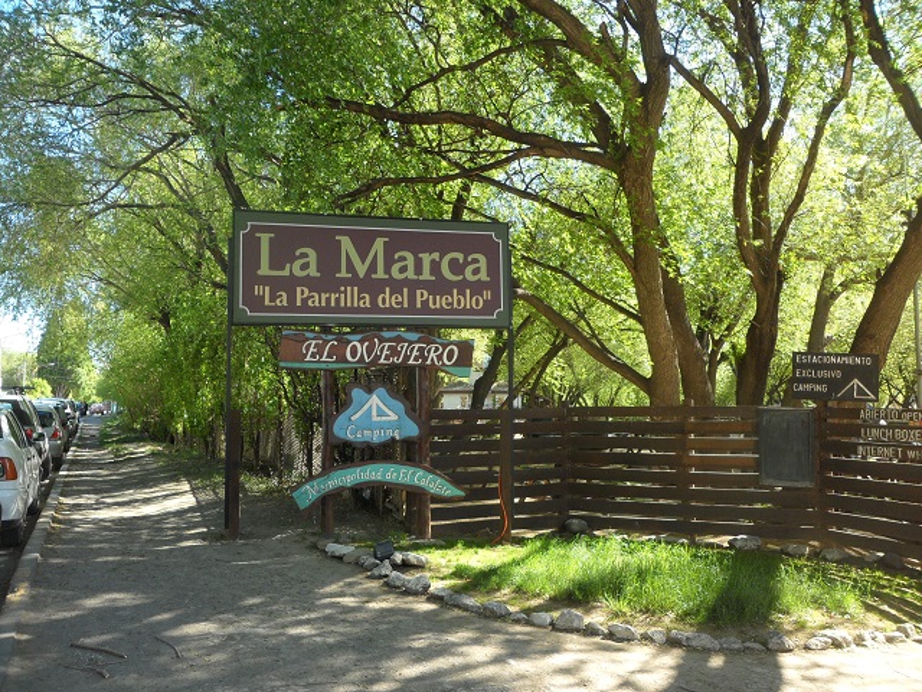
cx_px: 461
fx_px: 719
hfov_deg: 65.3
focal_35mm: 27
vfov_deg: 51.4
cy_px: 346
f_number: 3.5
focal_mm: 4.9
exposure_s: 1/125
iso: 80
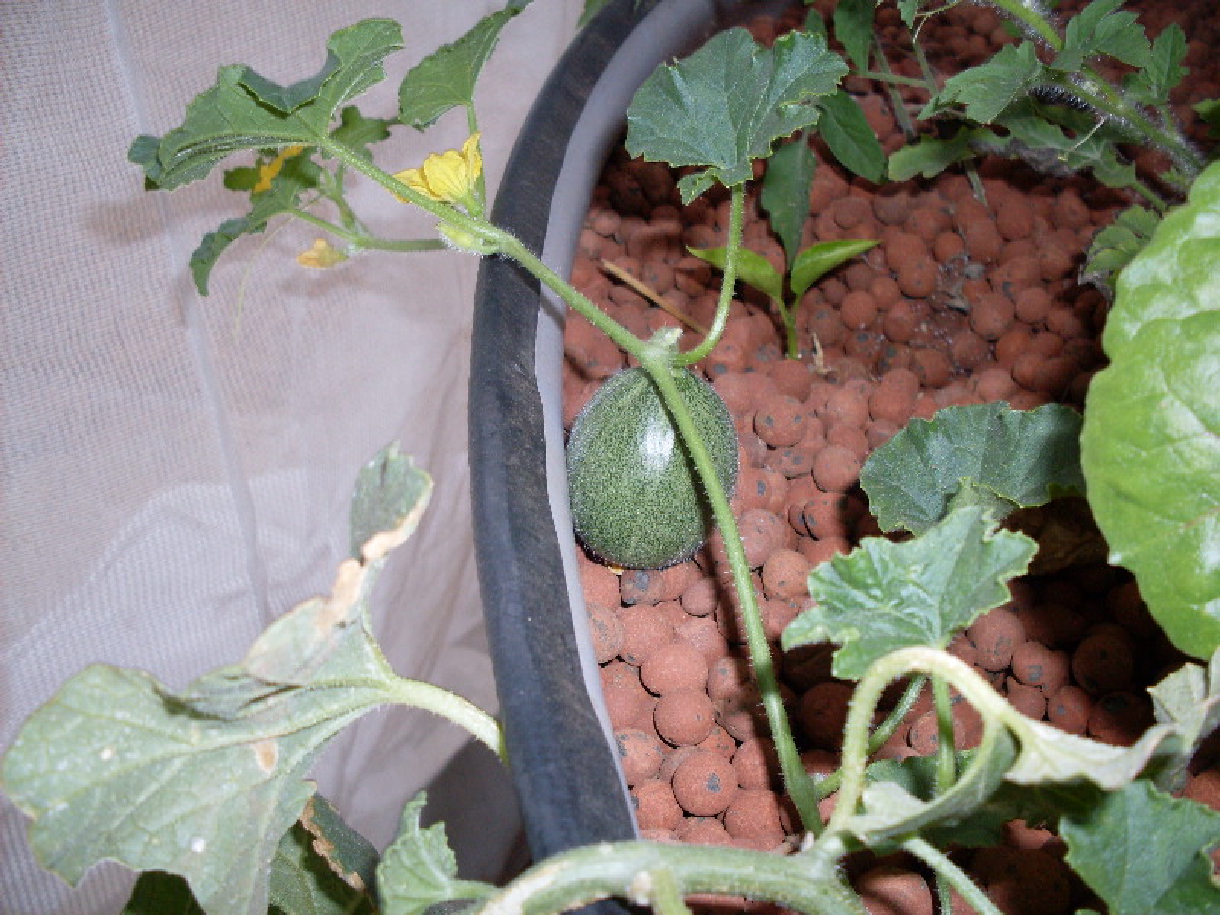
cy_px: 458
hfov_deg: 49.0
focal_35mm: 38
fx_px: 1339
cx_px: 610
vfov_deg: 37.7
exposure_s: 1/45
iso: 100
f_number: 2.8
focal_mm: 6.3
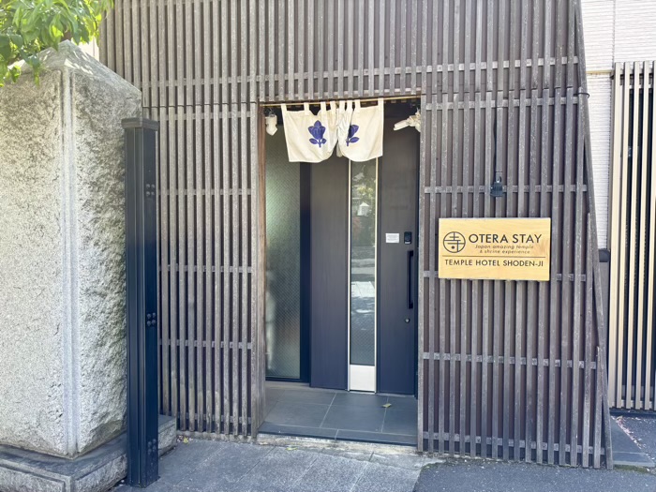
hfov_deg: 67.3
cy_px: 246
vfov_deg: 53.1
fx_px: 493
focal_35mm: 26
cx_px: 328
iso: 40
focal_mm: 5.96
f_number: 1.6
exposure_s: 1/237
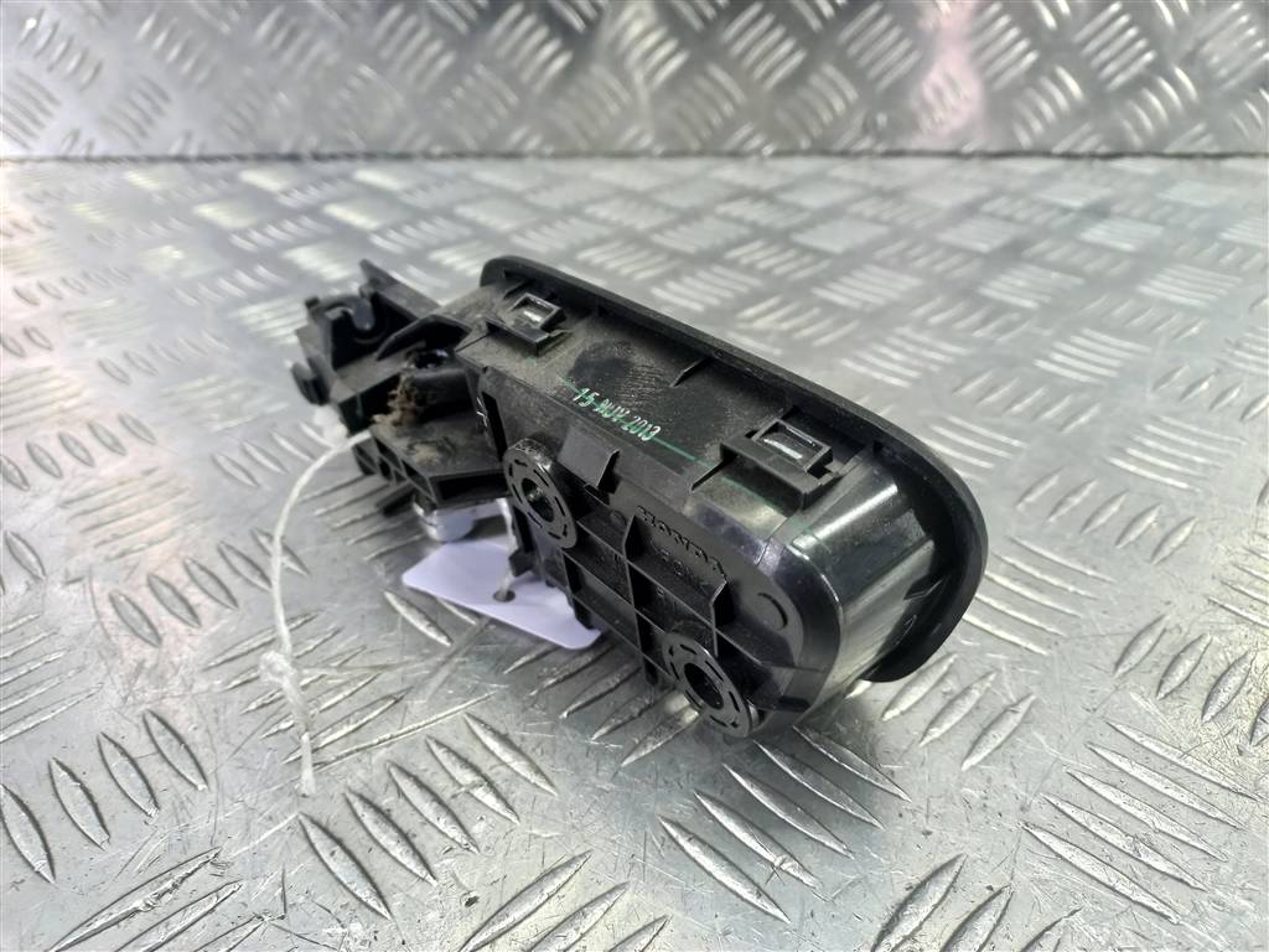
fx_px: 916
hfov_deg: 69.4
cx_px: 634
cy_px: 476
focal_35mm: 25
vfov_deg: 54.9
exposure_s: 1/50
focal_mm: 4.6
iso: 100
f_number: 1.8
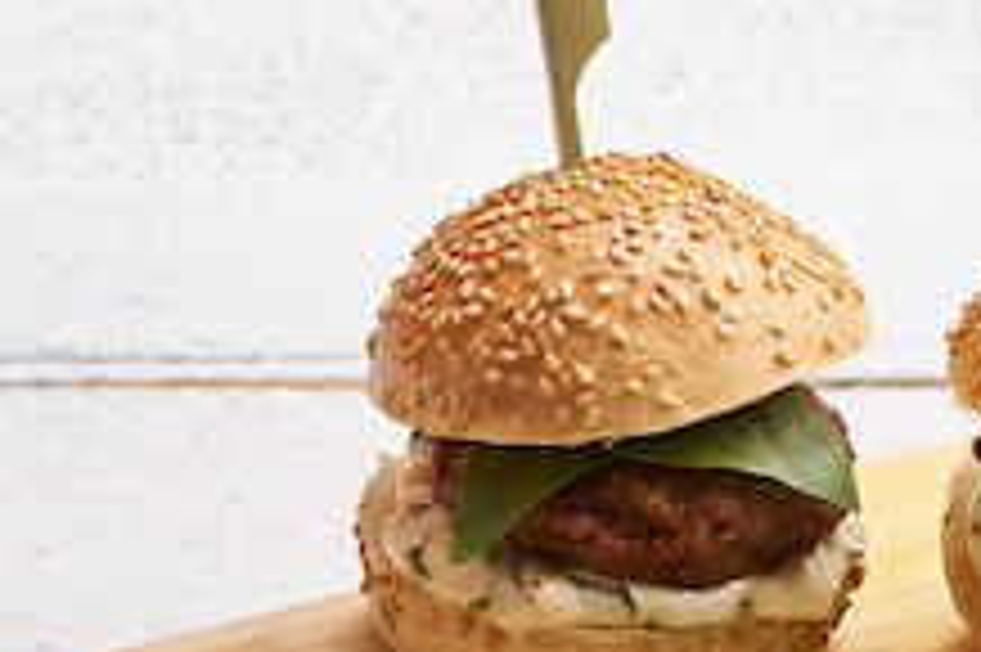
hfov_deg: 8.3
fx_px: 6753
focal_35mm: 248
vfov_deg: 5.5
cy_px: 504
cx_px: 990
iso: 200
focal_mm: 90
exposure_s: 1/125
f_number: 11
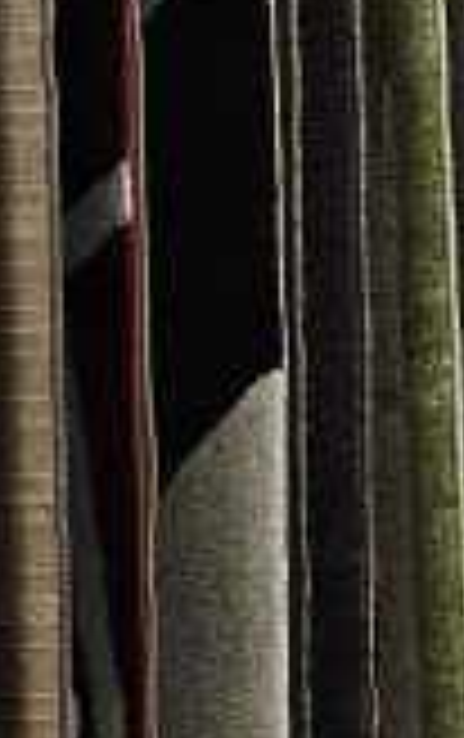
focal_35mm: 155
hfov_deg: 6.6
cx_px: 1928
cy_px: 648
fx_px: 3125
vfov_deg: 13.4
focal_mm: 5
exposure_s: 1/100
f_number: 1.8
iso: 200
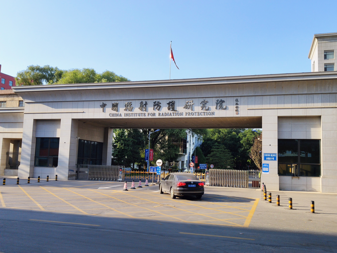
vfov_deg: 41.8
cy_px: 126
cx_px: 168
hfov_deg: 54.0
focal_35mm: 34
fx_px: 331
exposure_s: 1/1374
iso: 112
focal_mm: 4.75
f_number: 1.75
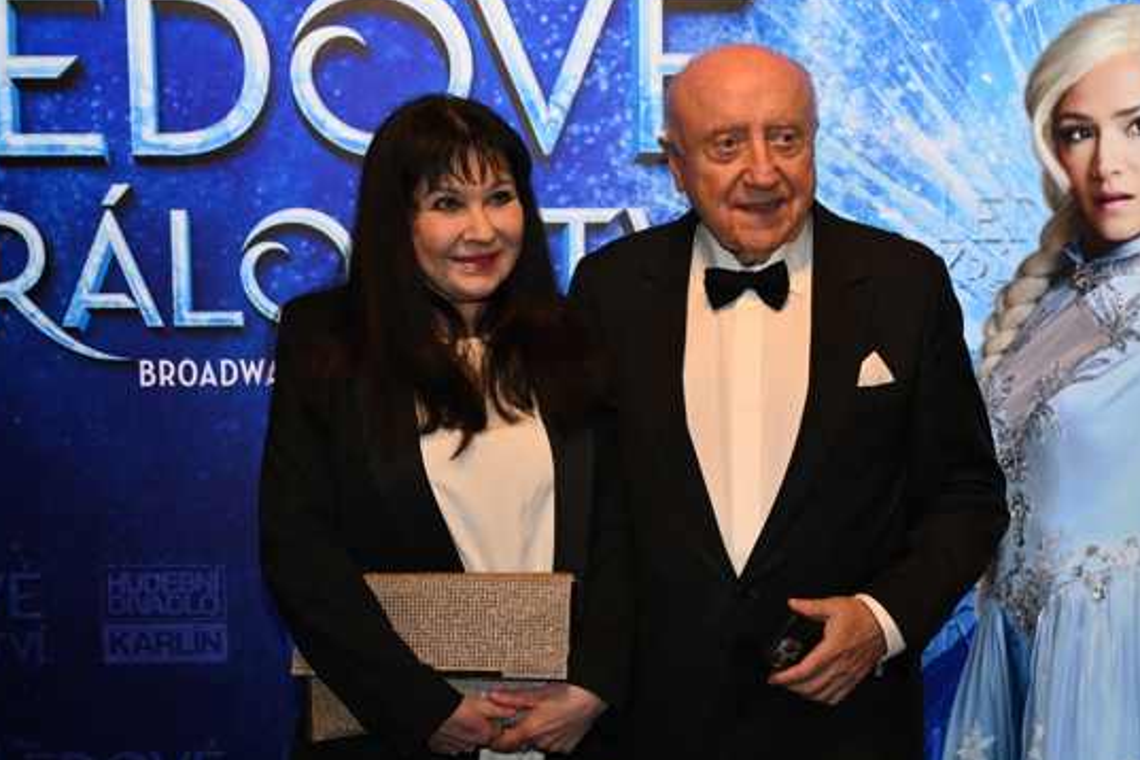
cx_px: 603
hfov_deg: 36.9
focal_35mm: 54
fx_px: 1710
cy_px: 391
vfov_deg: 25.1
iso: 2500
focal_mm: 42
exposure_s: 1/200
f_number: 5
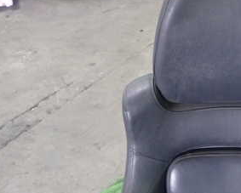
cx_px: 233
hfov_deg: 28.8
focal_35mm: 62
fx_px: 443
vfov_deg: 24.4
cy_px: 145
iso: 320
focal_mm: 5.4
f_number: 2.3
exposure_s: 1/30
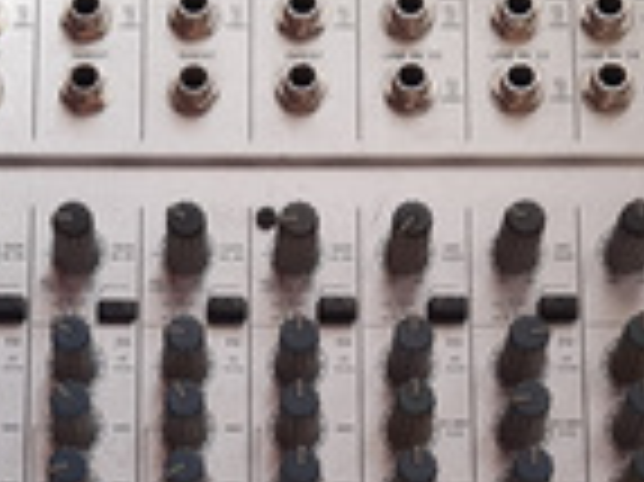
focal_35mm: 109
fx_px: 2026
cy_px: 707
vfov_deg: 12.9
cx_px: 171
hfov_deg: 18.0
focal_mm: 3.92
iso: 40
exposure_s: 1/50
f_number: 1.7
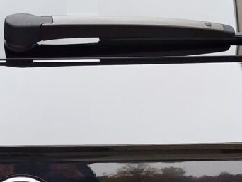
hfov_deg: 16.1
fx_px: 847
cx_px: 23
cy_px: 220
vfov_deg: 12.0
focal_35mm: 121
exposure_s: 1/100
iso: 678
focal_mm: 7.01
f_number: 1.69
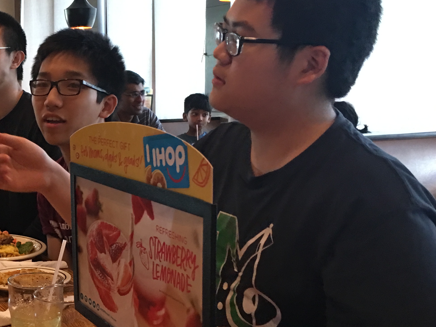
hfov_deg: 30.3
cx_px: 18
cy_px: 202
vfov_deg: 24.4
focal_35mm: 60
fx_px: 756
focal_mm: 4.15
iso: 100
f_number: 2.2
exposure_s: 1/15
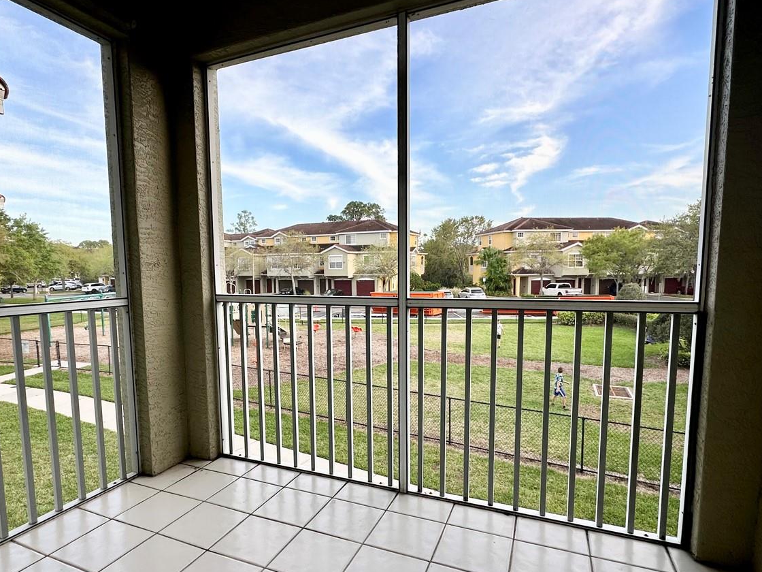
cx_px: 353
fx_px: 440
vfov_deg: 65.9
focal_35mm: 20
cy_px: 308
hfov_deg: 81.6
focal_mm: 2.22
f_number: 2.2
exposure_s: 1/318
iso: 40
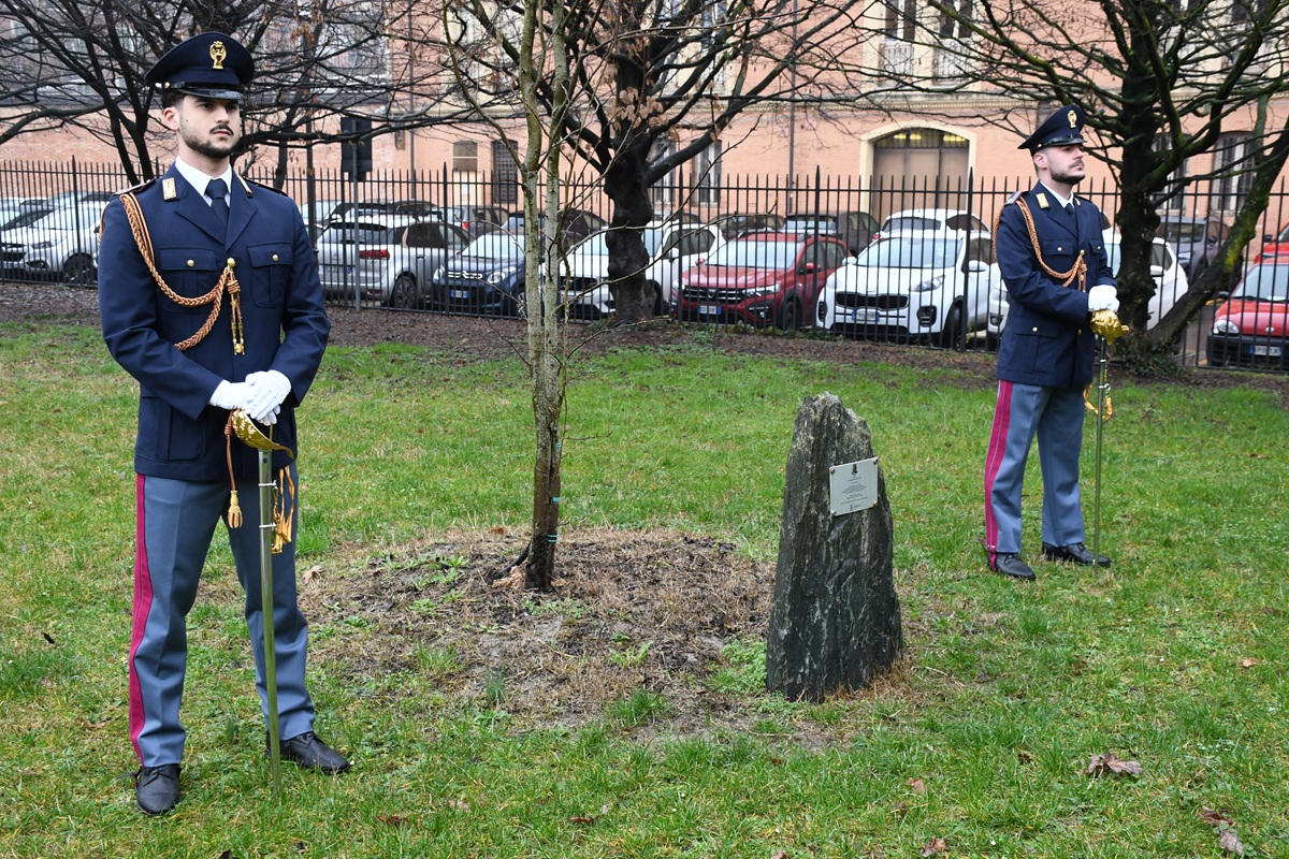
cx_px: 644
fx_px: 1611
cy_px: 430
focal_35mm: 45
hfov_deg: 43.6
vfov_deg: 29.9
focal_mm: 30
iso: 800
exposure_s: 1/100
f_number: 6.3
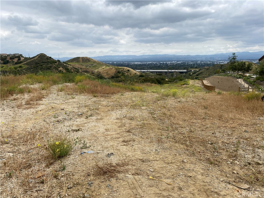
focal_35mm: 26
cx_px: 132
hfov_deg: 67.3
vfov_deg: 53.1
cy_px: 99
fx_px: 198
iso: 32
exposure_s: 1/3205
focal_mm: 4.25
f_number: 1.8
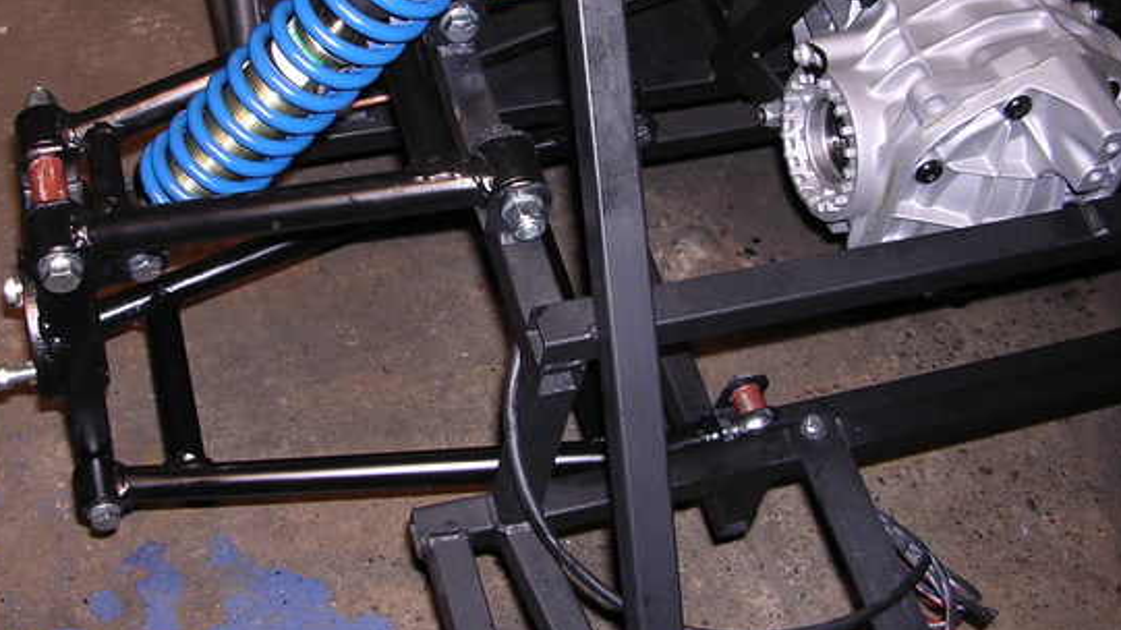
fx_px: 1456
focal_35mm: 49
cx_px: 501
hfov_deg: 42.1
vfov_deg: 24.2
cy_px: 160
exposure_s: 1/60.1
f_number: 2.8
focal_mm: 5.8
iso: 126
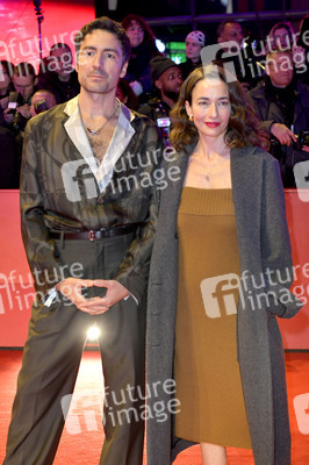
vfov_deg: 30.5
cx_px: 154
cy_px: 232
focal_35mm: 66
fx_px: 851
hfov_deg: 20.6
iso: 1600
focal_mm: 66
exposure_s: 1/250
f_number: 5.6
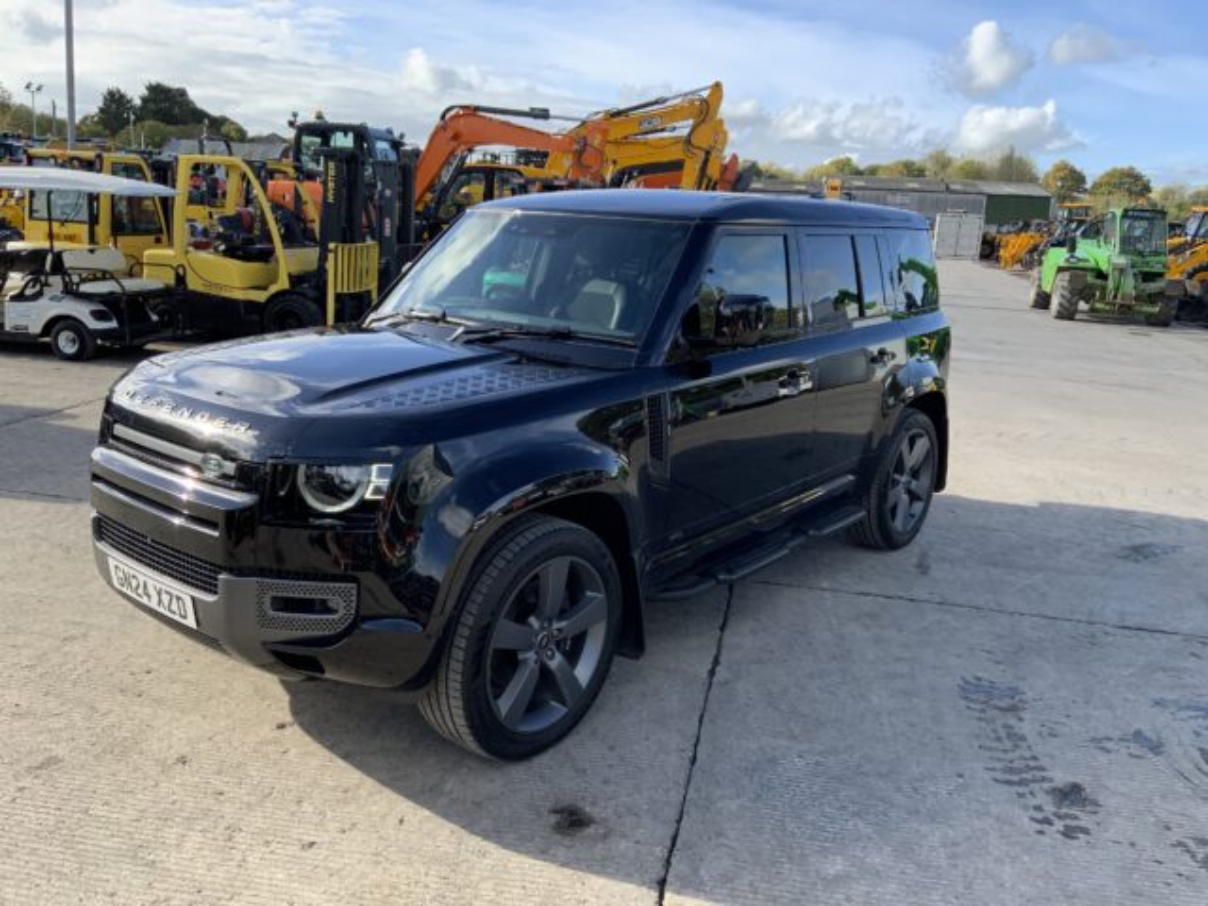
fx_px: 1012
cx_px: 604
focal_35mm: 29
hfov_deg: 61.7
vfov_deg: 48.2
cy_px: 453
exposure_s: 1/842
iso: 16
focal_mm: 3
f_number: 1.8
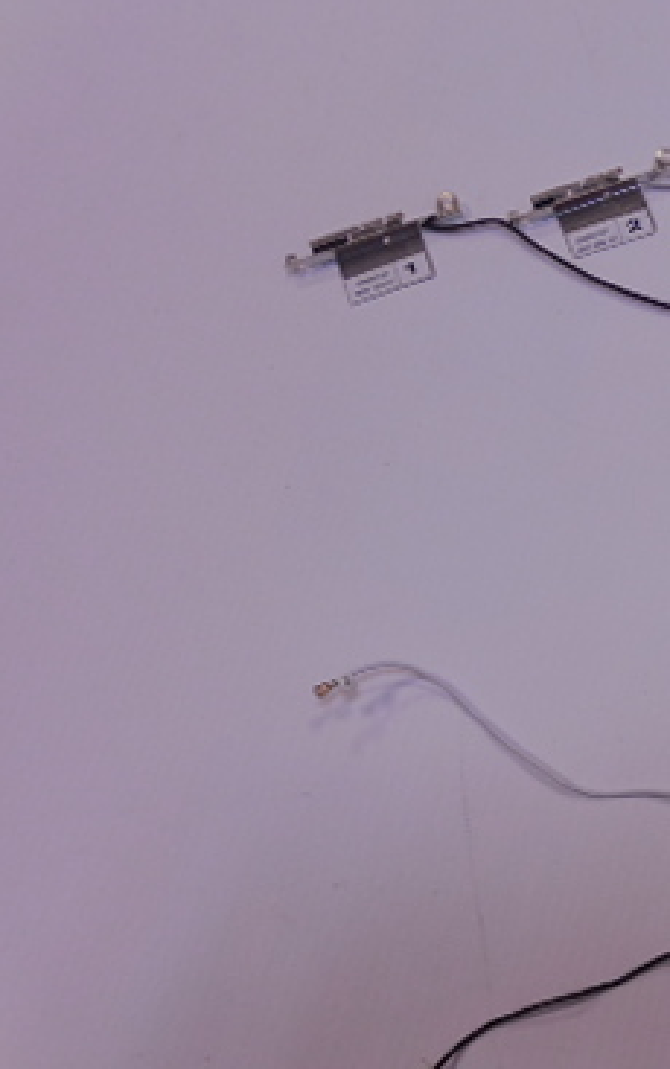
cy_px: 580
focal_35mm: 48
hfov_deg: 23.4
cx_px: 903
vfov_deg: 41.8
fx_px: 1400
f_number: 3.5
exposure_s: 1/30
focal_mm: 4.6
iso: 125
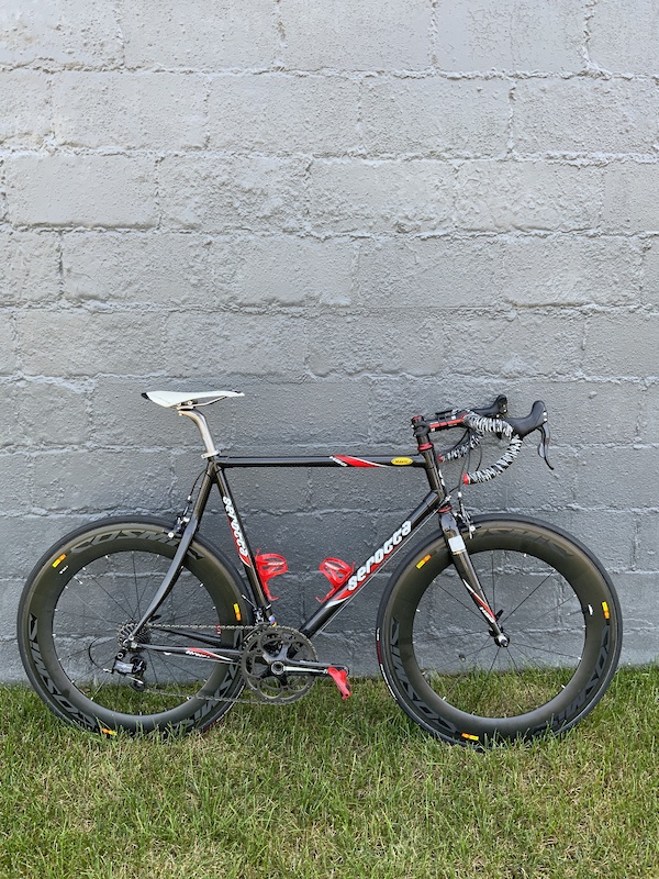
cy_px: 440
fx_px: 736
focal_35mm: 29
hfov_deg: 48.2
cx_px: 330
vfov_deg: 61.7
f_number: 1.8
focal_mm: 3
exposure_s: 1/122
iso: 20
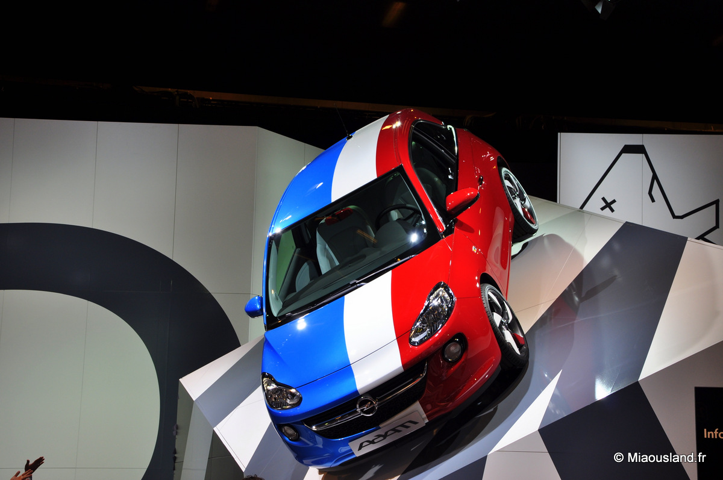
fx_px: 1504
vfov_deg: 18.1
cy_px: 240
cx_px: 362
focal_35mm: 75
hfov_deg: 27.0
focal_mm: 50
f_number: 8
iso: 200
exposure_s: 1/60
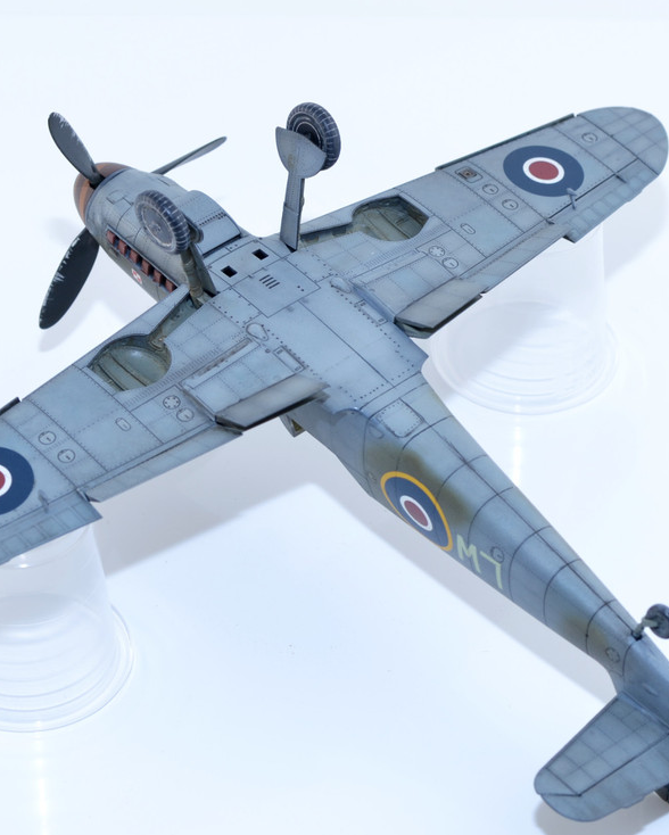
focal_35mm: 115
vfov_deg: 16.7
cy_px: 452
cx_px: 367
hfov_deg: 13.4
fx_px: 2844
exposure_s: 1/30
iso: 100
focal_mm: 50
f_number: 8
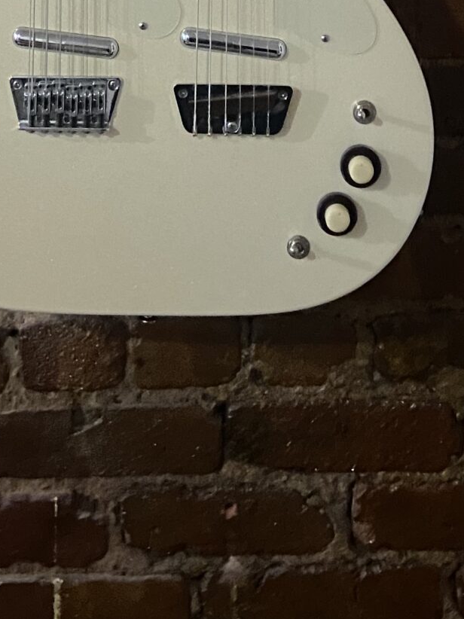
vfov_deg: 21.0
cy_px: -269
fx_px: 1448
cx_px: 194
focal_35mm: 81
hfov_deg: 18.2
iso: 800
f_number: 1.8
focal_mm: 4.25
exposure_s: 1/24
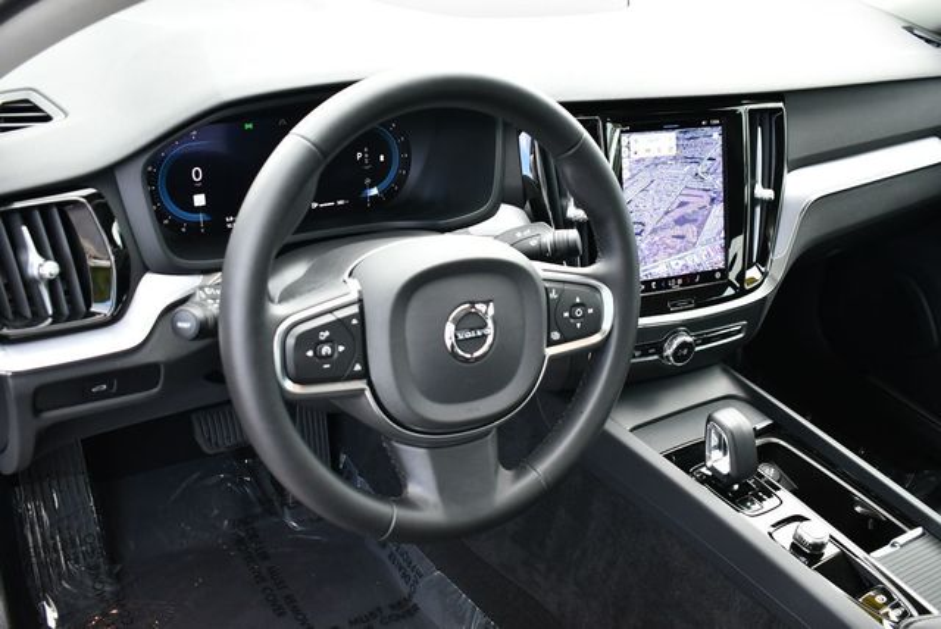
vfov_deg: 36.9
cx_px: 470
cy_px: 314
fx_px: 942
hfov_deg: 53.1
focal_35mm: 36
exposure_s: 1/250
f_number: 3.5
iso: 640
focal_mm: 18
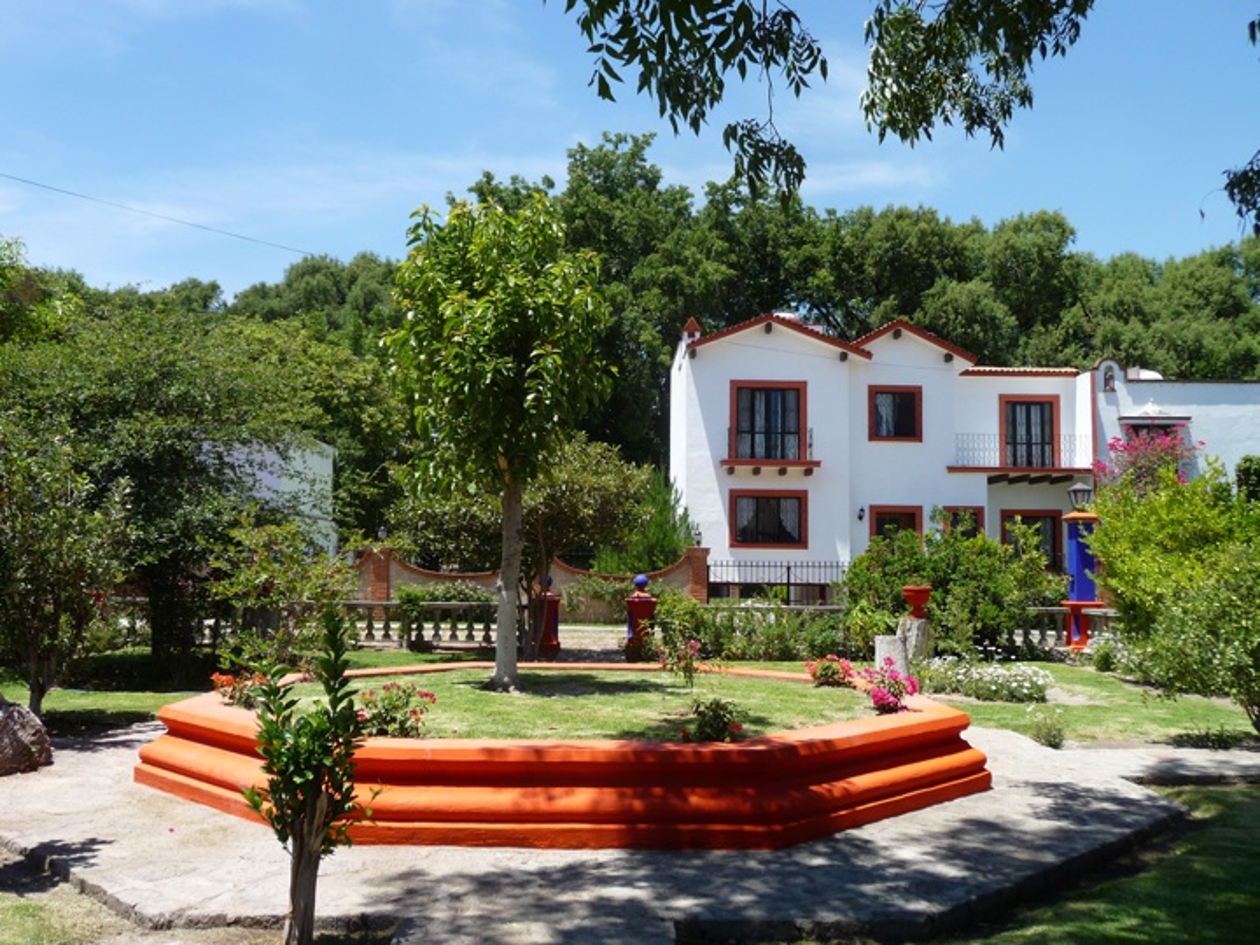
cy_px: 472
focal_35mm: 32
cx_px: 630
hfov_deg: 56.8
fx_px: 1165
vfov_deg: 44.2
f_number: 3.5
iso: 100
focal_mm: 5.3
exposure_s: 1/640
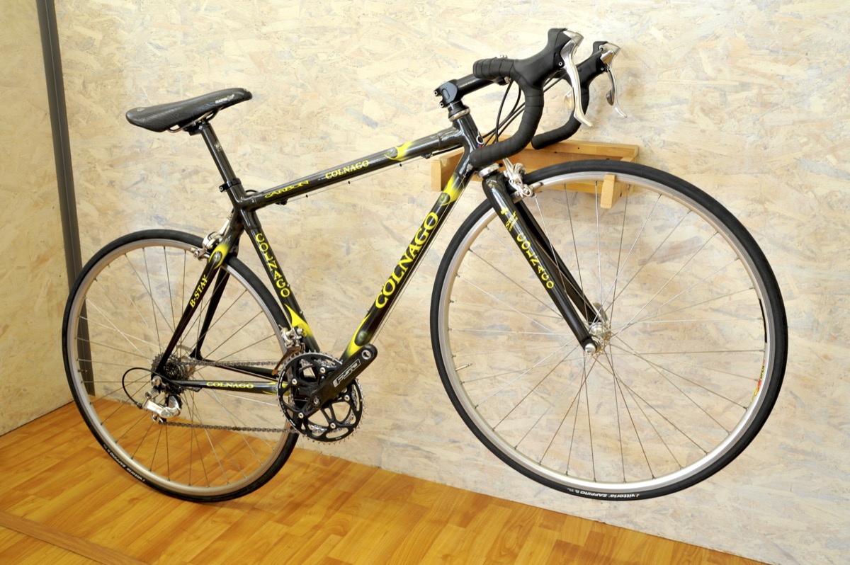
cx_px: 425
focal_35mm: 32
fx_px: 755
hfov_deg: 58.8
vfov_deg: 41.0
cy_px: 282
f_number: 11
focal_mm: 32
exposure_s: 1/4
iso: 800
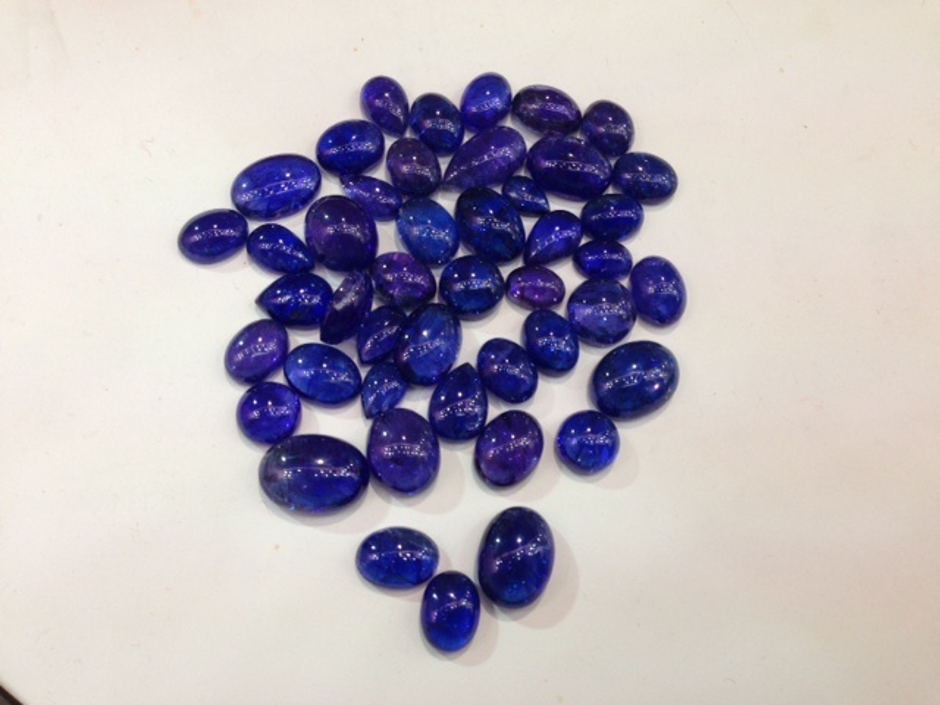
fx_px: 896
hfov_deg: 55.4
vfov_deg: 42.9
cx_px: 470
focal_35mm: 33
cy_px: 352
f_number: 2.4
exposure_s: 1/40
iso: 50
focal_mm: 4.13
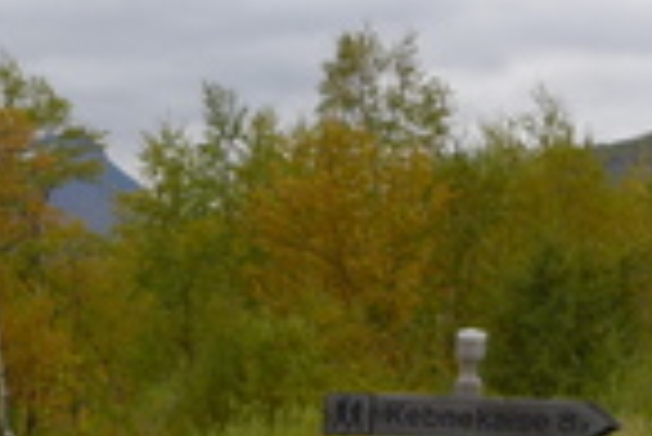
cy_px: 629
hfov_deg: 14.9
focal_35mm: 119
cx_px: -524
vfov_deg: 11.1
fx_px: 2157
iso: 80
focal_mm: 4.7
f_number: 2.8
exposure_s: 1/320
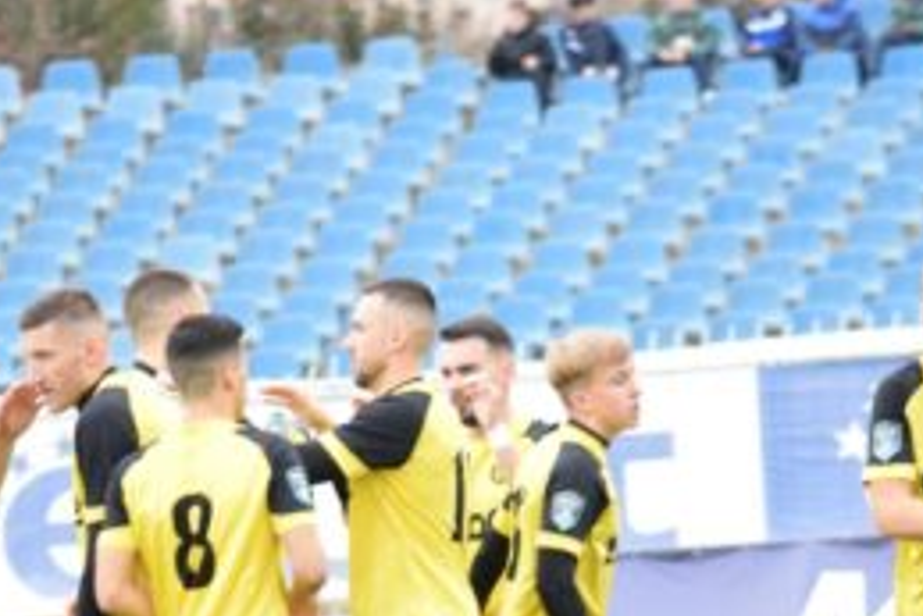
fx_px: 15448
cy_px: 744
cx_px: 445
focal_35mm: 602
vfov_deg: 2.3
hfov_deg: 3.4
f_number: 5
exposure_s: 1/800
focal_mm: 165
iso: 1600
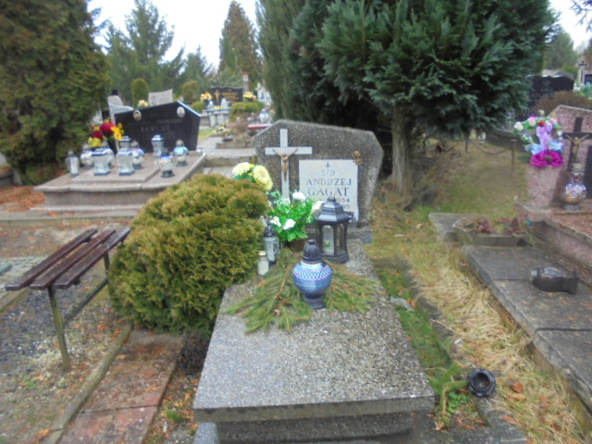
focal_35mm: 26
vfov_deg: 53.1
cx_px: 296
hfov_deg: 67.3
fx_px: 445
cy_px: 222
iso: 250
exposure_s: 1/30
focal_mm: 4.6
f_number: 3.5
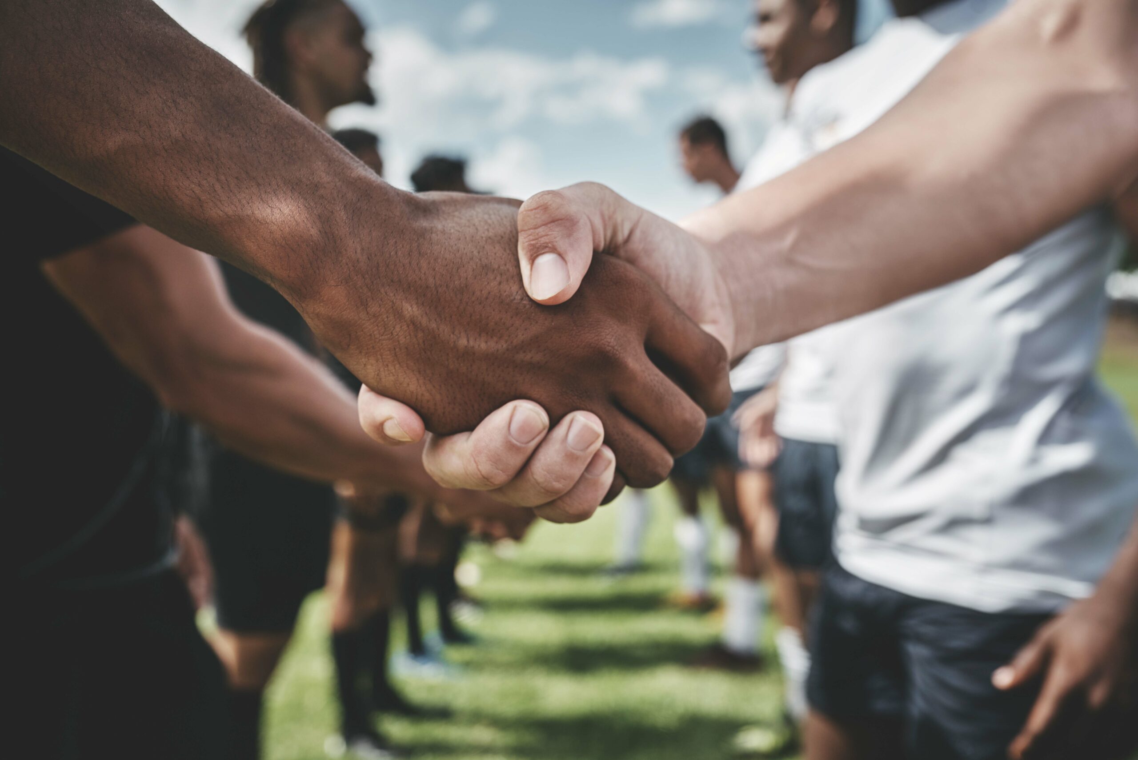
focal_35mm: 35
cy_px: 380
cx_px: 569
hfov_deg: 54.4
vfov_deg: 37.9
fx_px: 1107
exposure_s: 1/1000
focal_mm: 35
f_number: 4.5
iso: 200
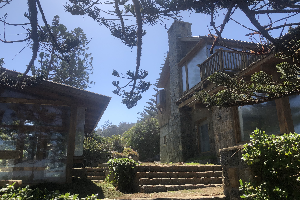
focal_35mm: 30
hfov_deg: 61.9
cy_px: 106
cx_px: 151
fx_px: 250
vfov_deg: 43.6
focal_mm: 3.99
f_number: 1.8
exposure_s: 1/1263
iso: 20
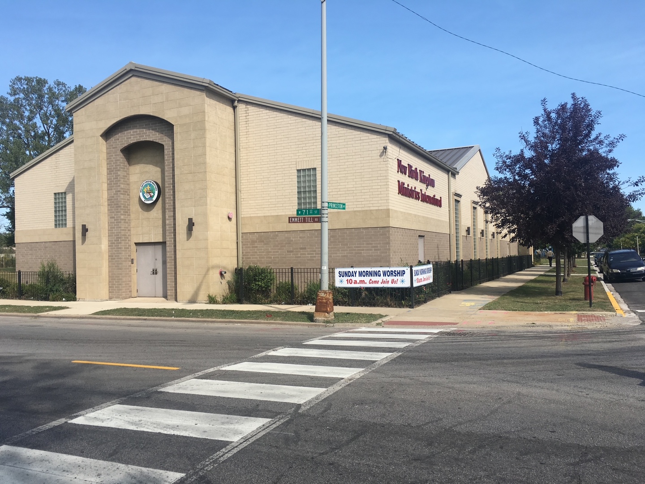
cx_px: 322
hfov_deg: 61.7
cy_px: 242
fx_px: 540
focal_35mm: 29
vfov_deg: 48.2
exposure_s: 1/1202
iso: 25
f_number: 2.2
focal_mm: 4.15
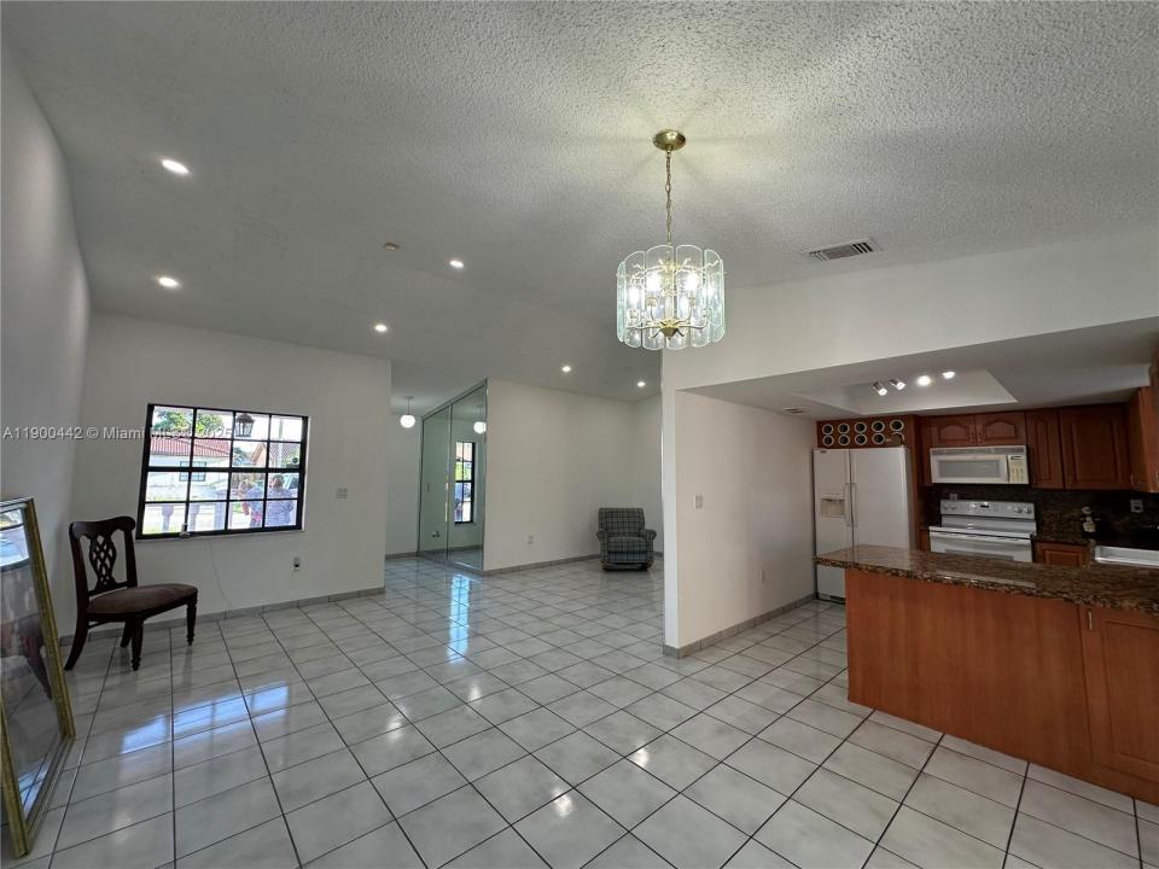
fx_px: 469
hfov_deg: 102.1
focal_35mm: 14
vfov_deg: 85.7
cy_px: 434
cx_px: 580
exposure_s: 1/120
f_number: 2.2
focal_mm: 2.22
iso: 80
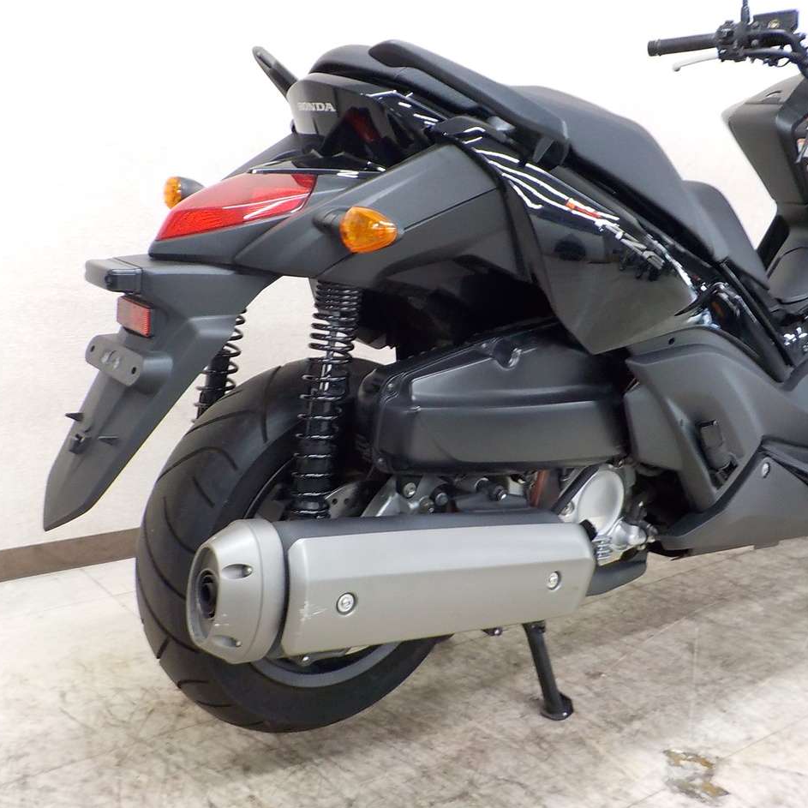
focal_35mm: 36
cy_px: 398
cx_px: 373
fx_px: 951
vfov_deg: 46.0
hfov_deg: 46.0
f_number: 3.3
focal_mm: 4.1
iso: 250
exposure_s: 1/30
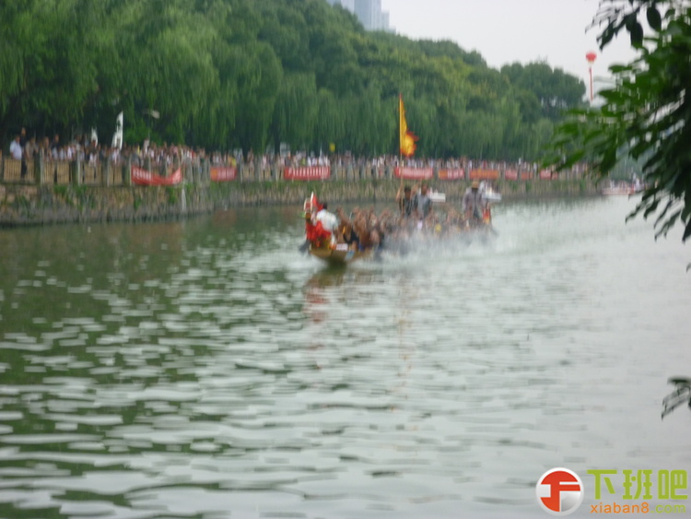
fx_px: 2236
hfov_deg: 17.6
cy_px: 260
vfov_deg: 13.2
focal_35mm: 112
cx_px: 346
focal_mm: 19.9
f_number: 5.8
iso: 160
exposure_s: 1/80
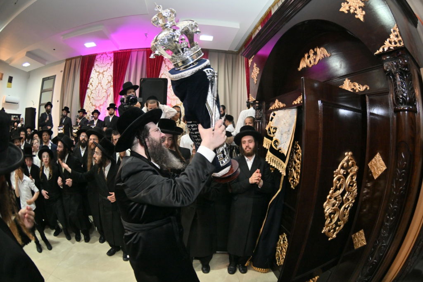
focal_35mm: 15
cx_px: 212
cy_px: 141
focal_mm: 10.5
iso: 320
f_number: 2.8
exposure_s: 1/200
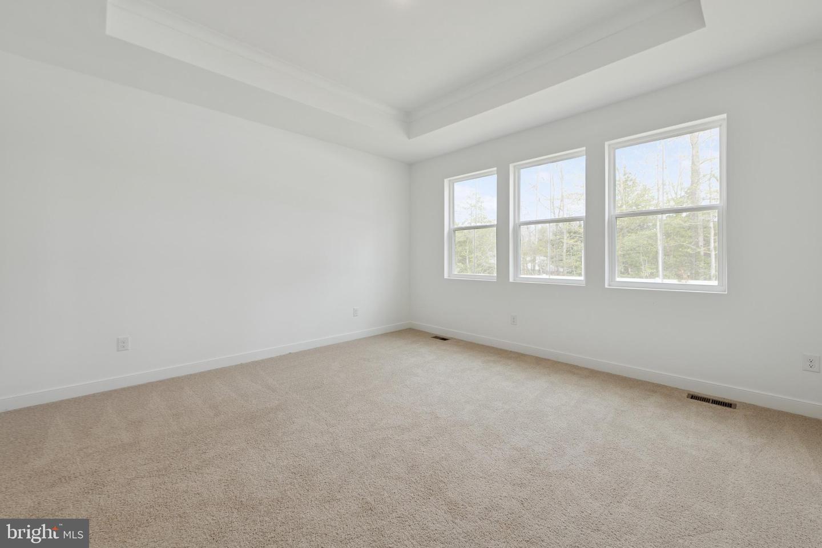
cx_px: 411
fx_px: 320
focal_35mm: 14
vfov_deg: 81.2
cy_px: 274
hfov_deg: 104.3
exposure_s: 1/30
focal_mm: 14
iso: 100
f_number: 8
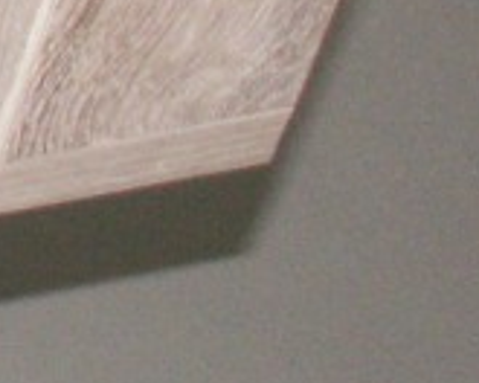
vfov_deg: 5.9
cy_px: -612
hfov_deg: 6.6
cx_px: -1254
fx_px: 3530
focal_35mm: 249
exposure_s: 1/60
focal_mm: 5.86
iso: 160
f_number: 2.8
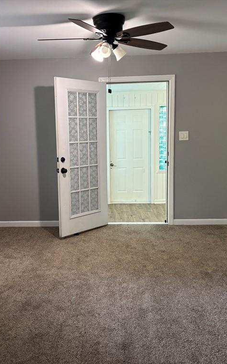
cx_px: 85
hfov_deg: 34.3
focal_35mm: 37
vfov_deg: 52.7
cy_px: 182
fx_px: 366
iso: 400
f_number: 1.6
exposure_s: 1/60
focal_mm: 5.96
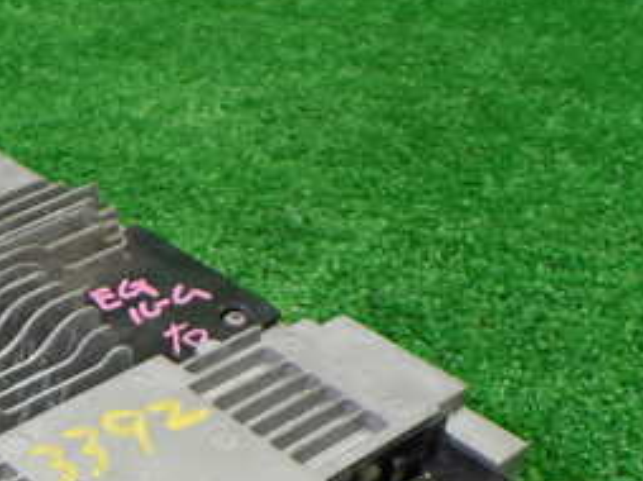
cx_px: -33
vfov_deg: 19.8
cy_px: 534
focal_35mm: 71
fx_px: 1318
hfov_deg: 25.7
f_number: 2.3
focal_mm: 5.4
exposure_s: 1/125
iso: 400
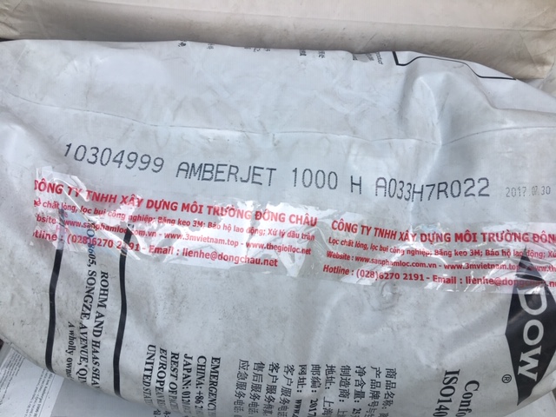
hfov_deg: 61.7
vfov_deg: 48.2
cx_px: 278
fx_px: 466
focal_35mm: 29
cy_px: 208
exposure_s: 1/569
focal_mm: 4.15
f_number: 2.2
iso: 25
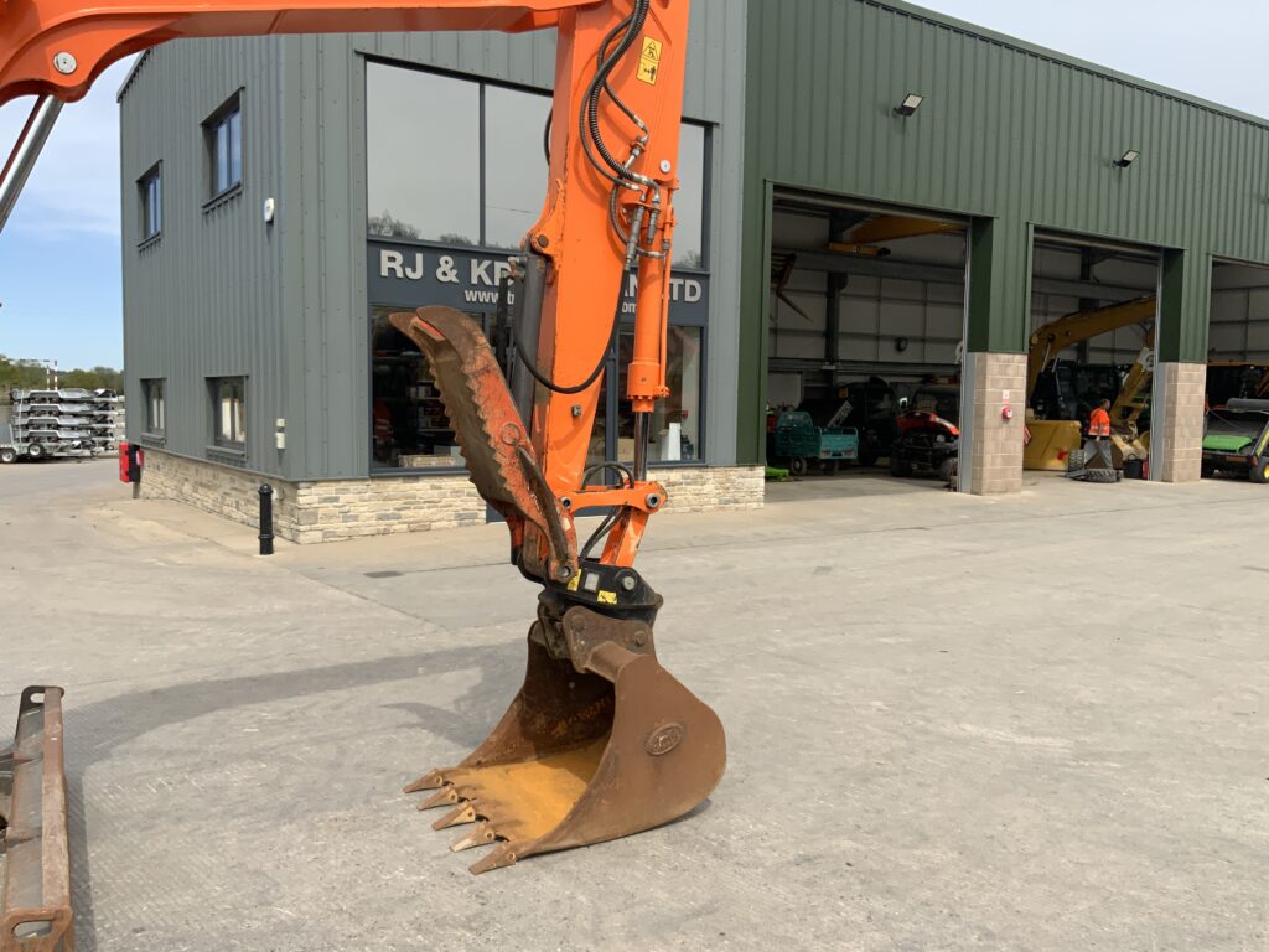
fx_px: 1063
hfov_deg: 61.7
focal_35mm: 29
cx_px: 634
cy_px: 476
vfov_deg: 48.2
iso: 16
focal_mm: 3
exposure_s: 1/1490
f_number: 1.8
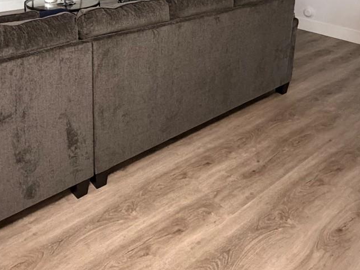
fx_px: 364
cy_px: -10
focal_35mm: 35
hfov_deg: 51.7
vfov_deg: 36.0
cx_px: 120
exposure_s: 1/60
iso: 640
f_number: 2.2
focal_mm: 2.22
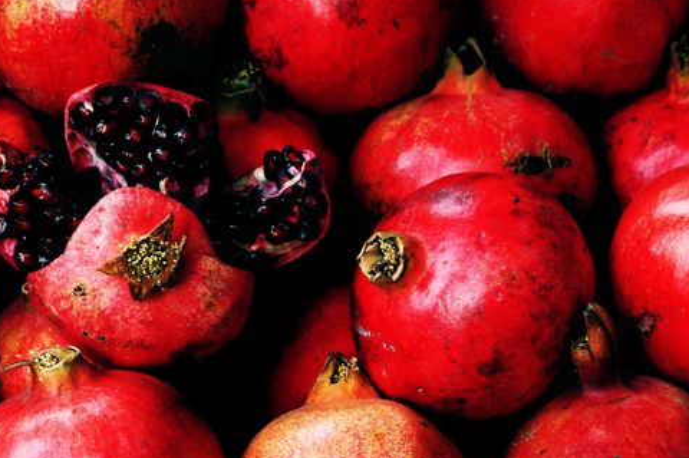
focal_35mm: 165
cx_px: 310
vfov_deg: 8.3
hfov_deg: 12.5
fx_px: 3148
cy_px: 246
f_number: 11
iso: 200
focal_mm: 85
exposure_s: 1/60
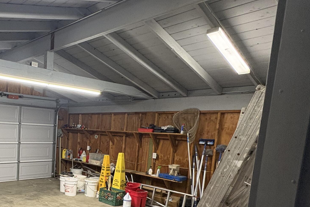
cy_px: 155
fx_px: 258
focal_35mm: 30
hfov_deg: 55.0
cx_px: 39
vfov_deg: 42.3
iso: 320
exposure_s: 1/60
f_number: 2.2
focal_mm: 2.22
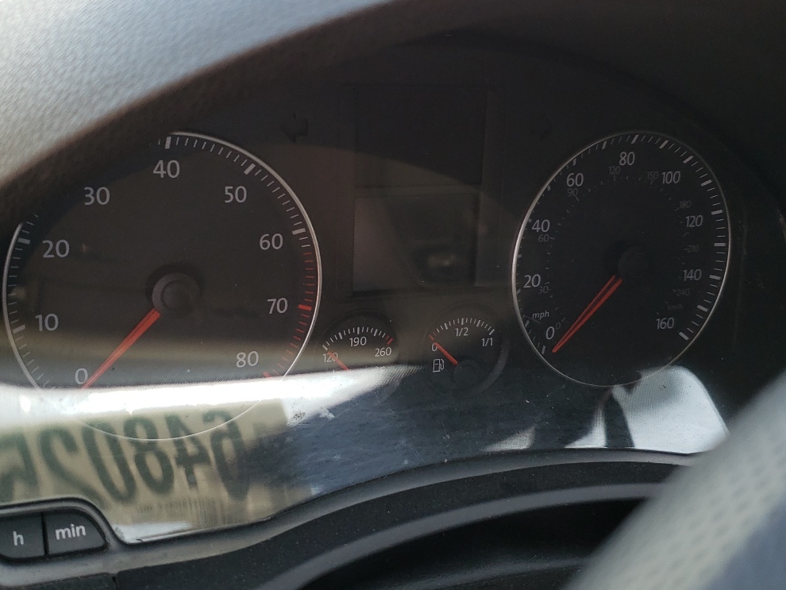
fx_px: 954
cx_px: 362
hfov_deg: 44.7
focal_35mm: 42
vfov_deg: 34.4
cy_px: 295
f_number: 1.5
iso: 50
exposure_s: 1/122
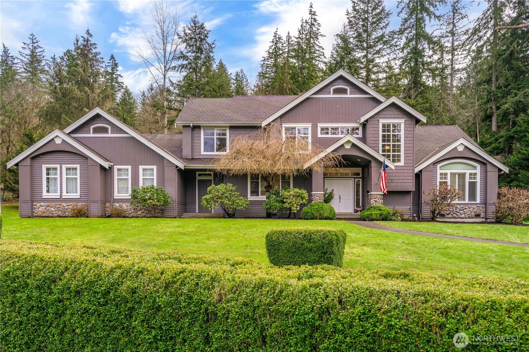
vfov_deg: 53.1
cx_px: 264
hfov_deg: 73.7
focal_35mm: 24
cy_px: 176
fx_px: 353
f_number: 6.7
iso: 100
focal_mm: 24
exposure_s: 1/60
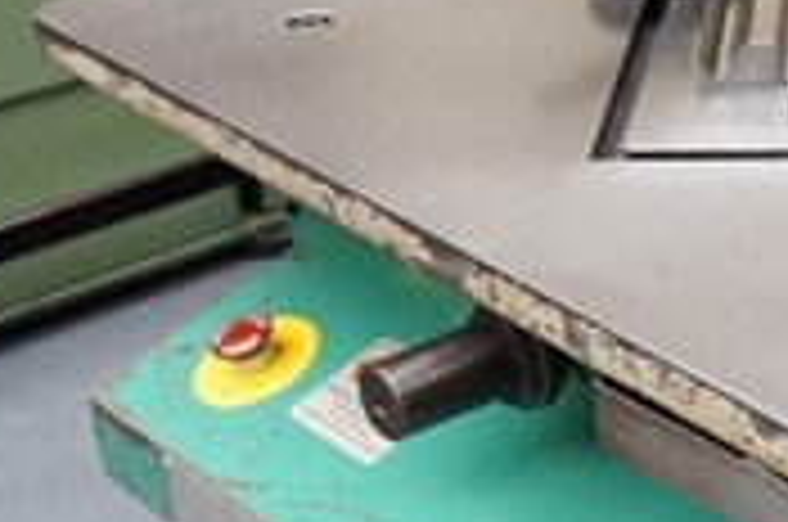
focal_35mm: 99
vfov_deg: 13.8
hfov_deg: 18.6
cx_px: 1121
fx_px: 2163
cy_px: 225
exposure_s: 1/160
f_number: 4
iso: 1000
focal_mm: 16
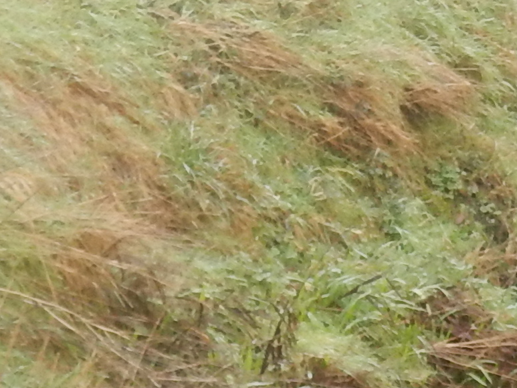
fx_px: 2136
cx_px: 995
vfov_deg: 10.3
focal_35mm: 143
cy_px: 387
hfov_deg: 12.4
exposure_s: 1/125
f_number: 2.8
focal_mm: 4.3
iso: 125
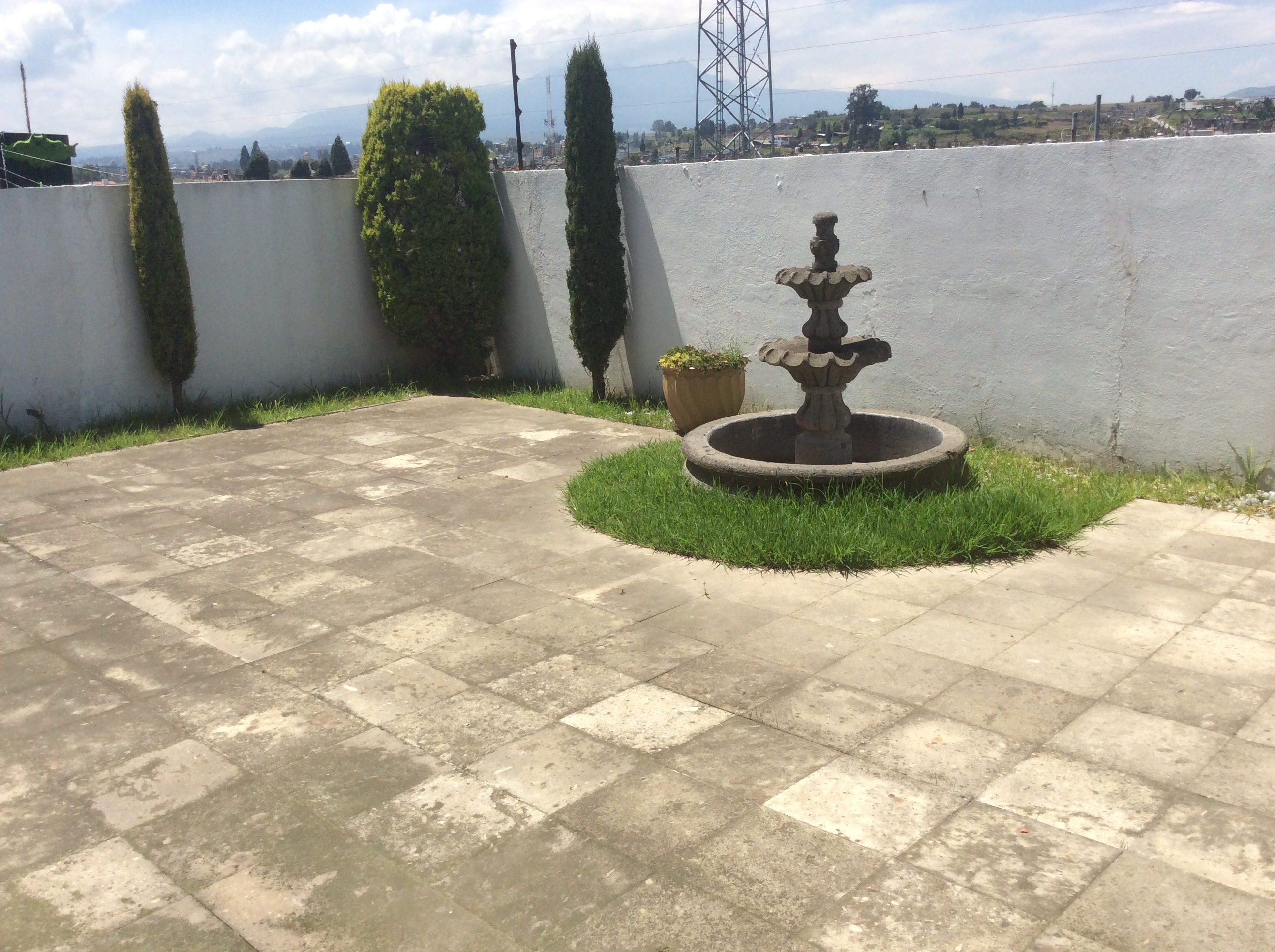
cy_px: 476
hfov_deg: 56.9
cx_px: 638
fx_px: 1177
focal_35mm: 32
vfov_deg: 44.1
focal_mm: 3.3
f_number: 2.4
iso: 32
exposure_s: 1/1590
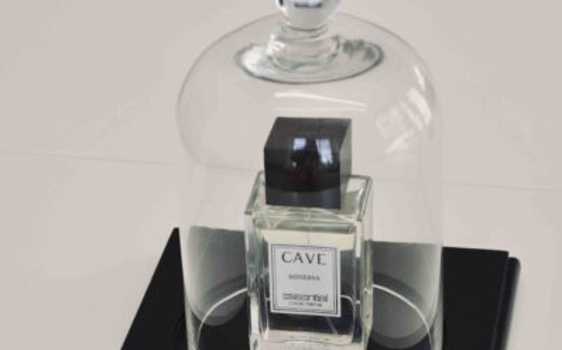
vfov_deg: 8.5
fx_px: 2341
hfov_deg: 13.7
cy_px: 298
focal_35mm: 153
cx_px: 281
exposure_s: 1/125
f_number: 6.3
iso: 400
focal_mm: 66
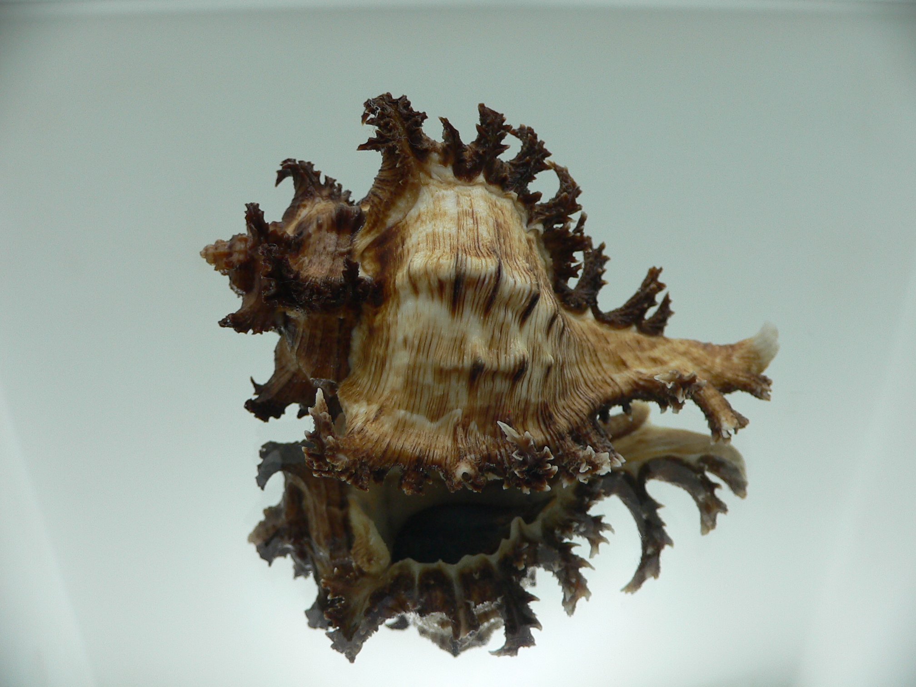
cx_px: 458
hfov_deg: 52.6
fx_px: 926
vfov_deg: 40.7
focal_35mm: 35
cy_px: 344
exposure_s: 1/80
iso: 80
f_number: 2.8
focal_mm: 4.6
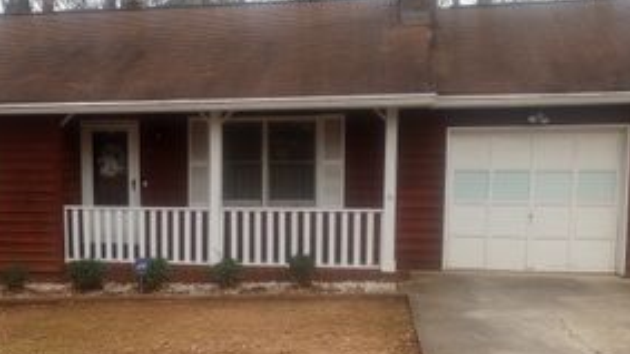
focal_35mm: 54
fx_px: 902
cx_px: 140
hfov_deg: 37.3
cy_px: 249
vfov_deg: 22.1
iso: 211
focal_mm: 4.27
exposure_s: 1/120
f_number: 1.8
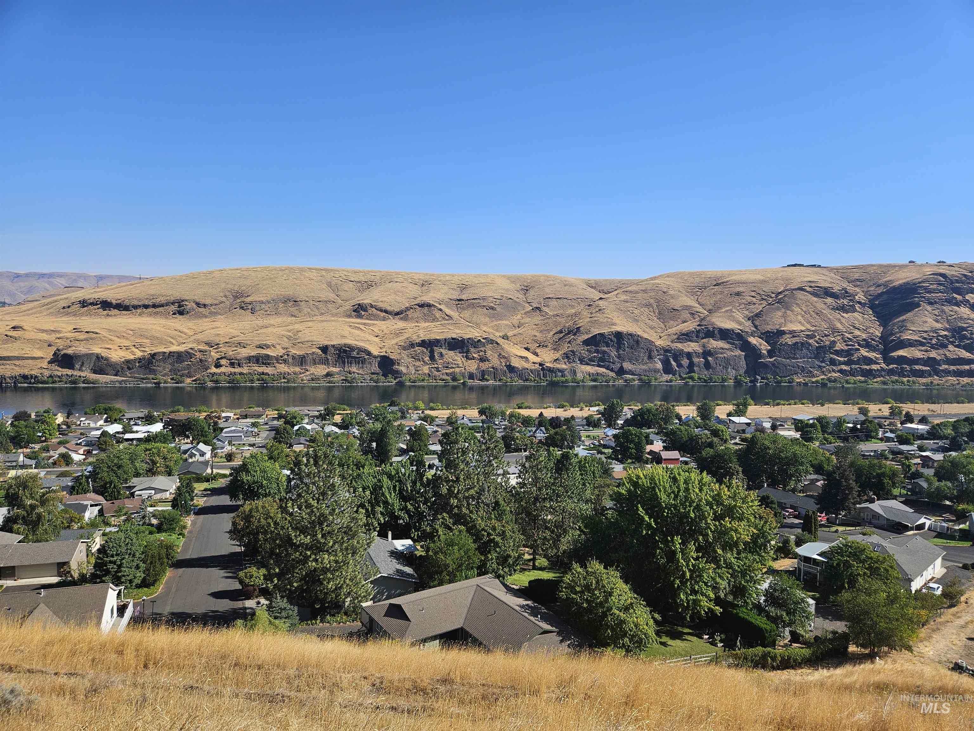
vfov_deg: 58.9
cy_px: 366
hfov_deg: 73.9
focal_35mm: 23
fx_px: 647
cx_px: 487
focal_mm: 5.4
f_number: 1.8
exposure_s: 1/1879
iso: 25
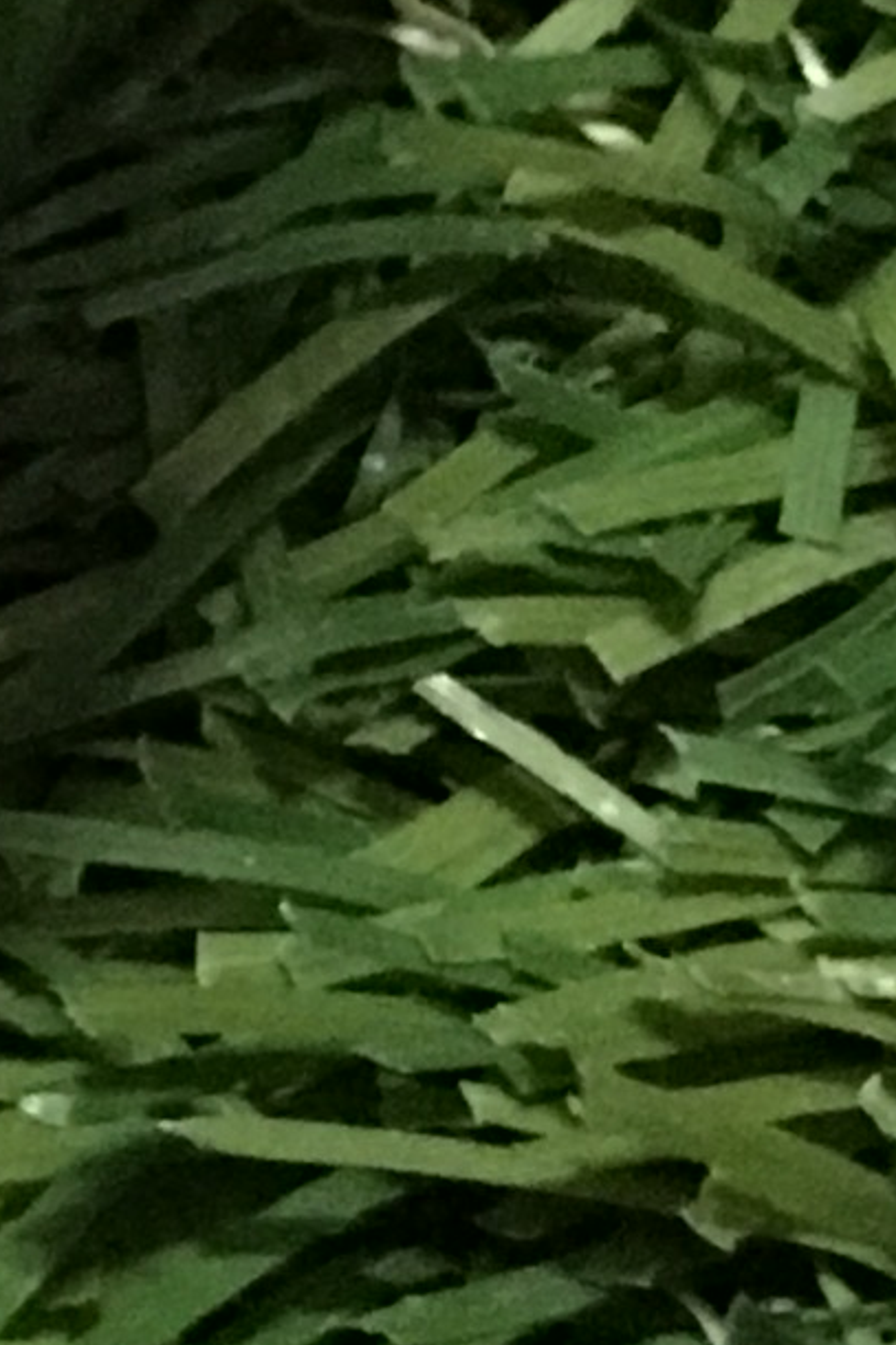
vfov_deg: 9.9
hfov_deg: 6.2
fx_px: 7433
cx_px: -2144
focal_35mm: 199
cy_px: -894
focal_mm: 4.15
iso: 200
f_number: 2.2
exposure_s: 1/4
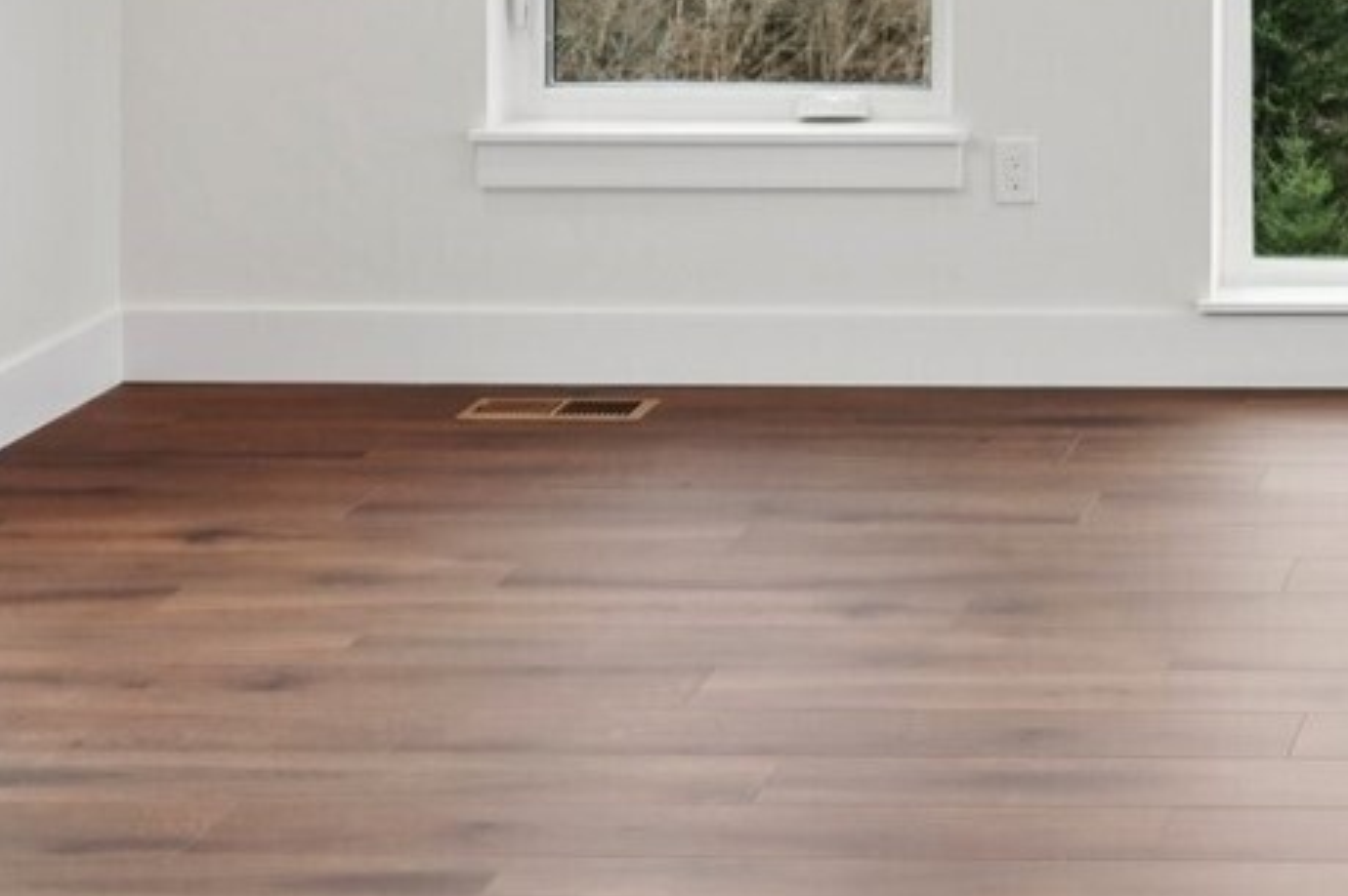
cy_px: -587
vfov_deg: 13.2
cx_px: 1818
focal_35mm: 96
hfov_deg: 19.4
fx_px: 3592
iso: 400
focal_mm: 26
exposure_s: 1/80
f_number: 8
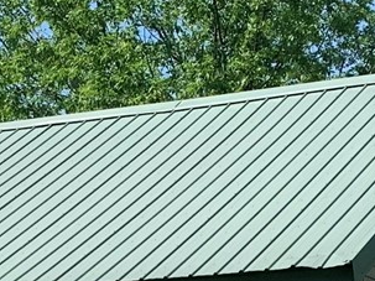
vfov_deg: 8.1
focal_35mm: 165
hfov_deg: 12.0
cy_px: 725
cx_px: 114
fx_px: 1787
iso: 25
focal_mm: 4.25
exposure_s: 1/1490
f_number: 1.8
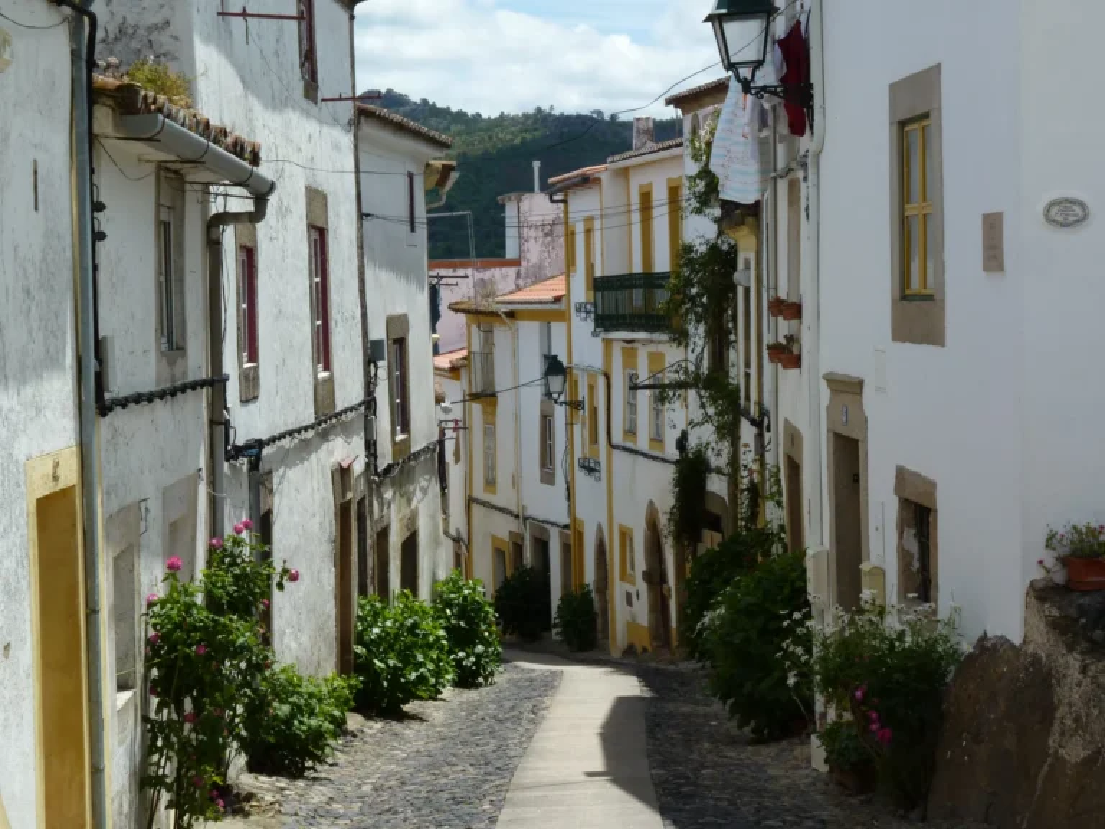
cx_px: 552
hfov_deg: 24.1
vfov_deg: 18.2
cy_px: 414
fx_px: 2586
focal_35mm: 81
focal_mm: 14.4
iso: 80
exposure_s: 1/320
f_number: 5.6
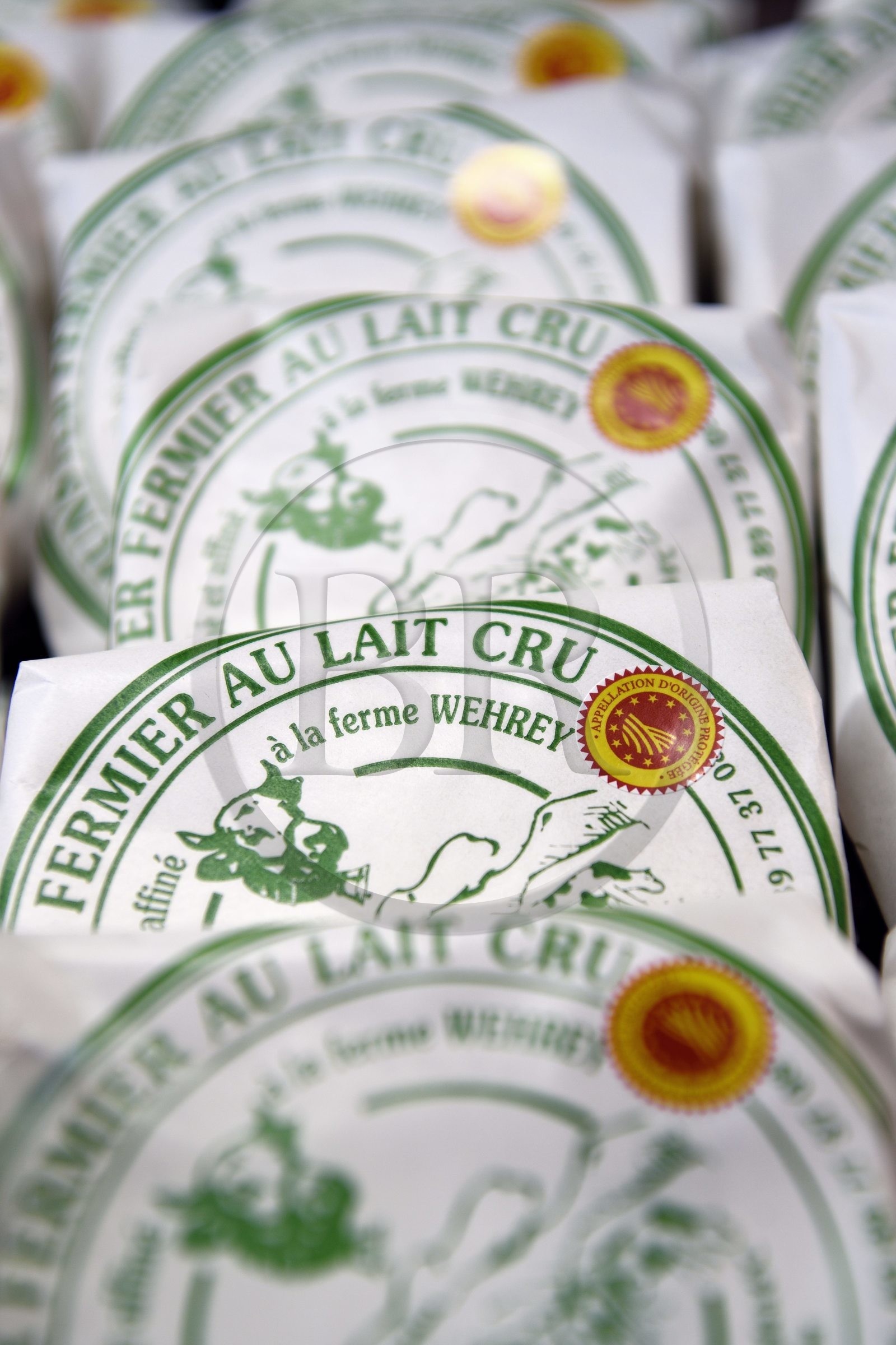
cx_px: 448
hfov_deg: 19.5
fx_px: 2613
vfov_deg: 28.8
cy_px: 672
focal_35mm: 70
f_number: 4.5
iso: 200
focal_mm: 70
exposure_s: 1/60
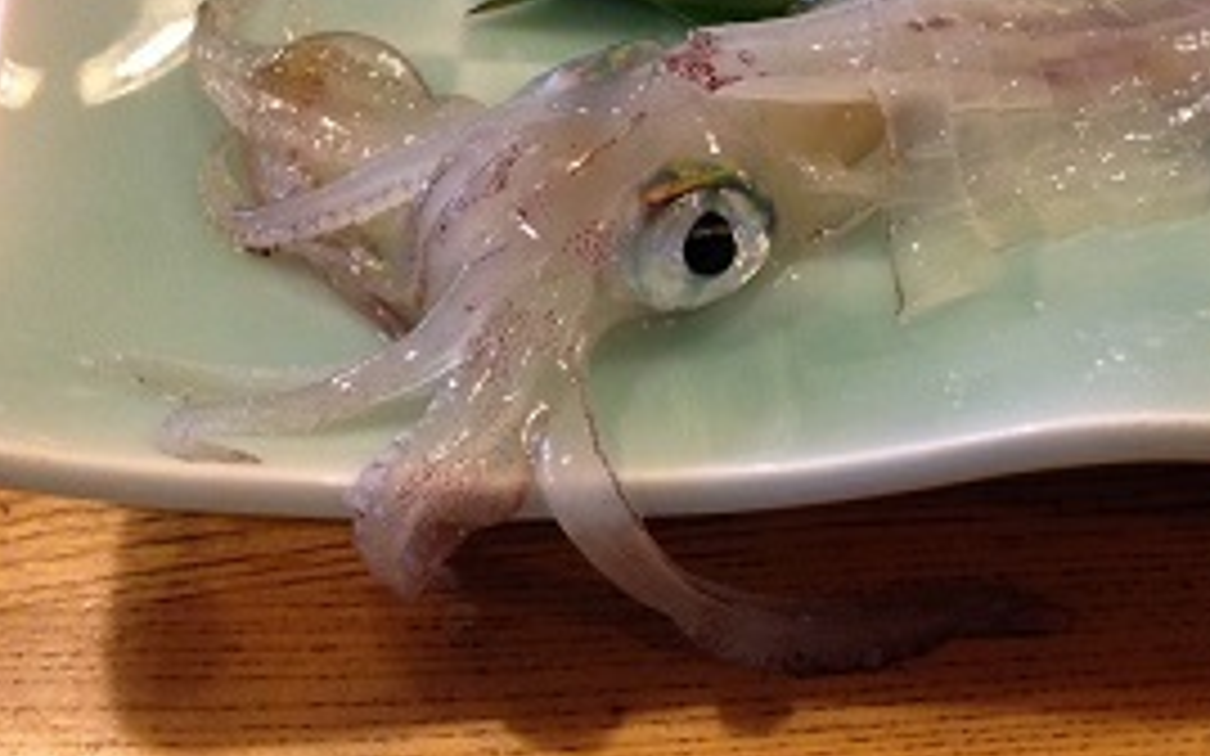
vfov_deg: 19.9
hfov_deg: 30.1
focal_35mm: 65
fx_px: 2143
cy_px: 200
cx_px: 1107
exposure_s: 1/20
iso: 250
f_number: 2.4
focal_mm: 4.12
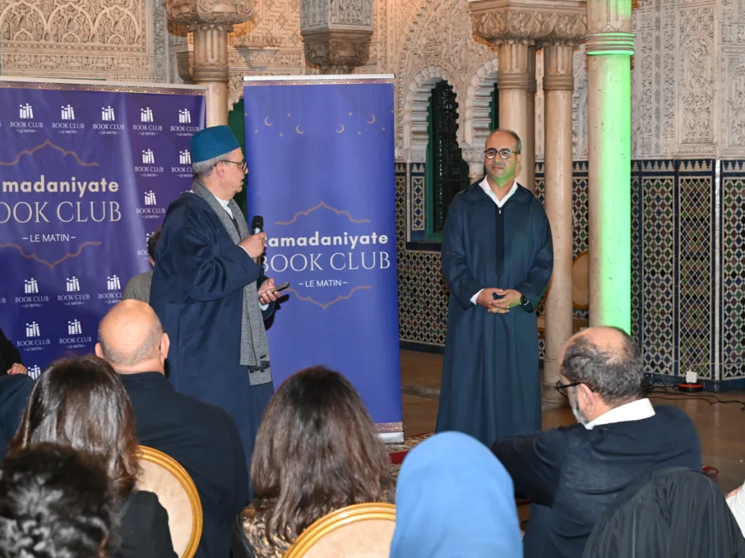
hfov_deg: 26.0
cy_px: 280
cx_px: 357
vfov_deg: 19.6
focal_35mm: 75
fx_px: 1614
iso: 3200
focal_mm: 69
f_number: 8
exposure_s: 1/60
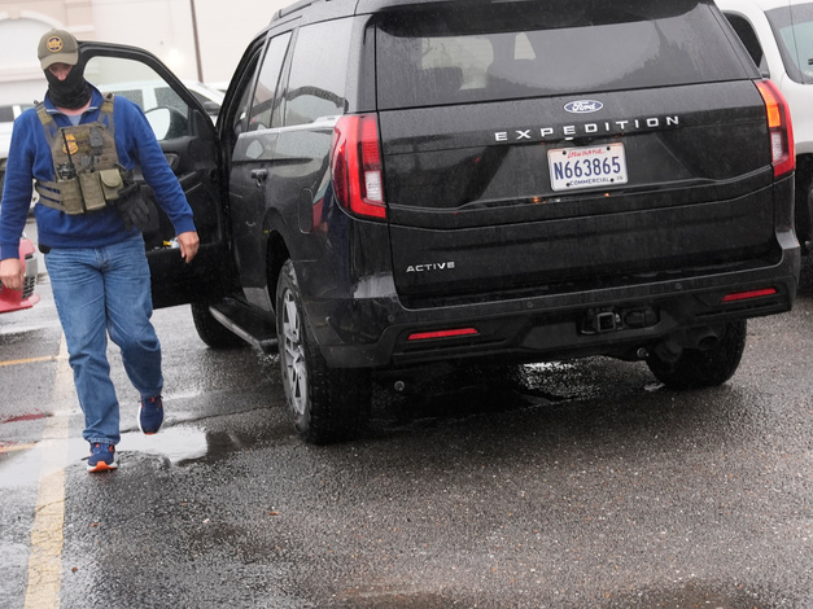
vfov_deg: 22.2
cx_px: 523
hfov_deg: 29.2
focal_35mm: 66
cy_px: 269
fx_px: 1550
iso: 1250
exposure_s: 1/250
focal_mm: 42
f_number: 3.2
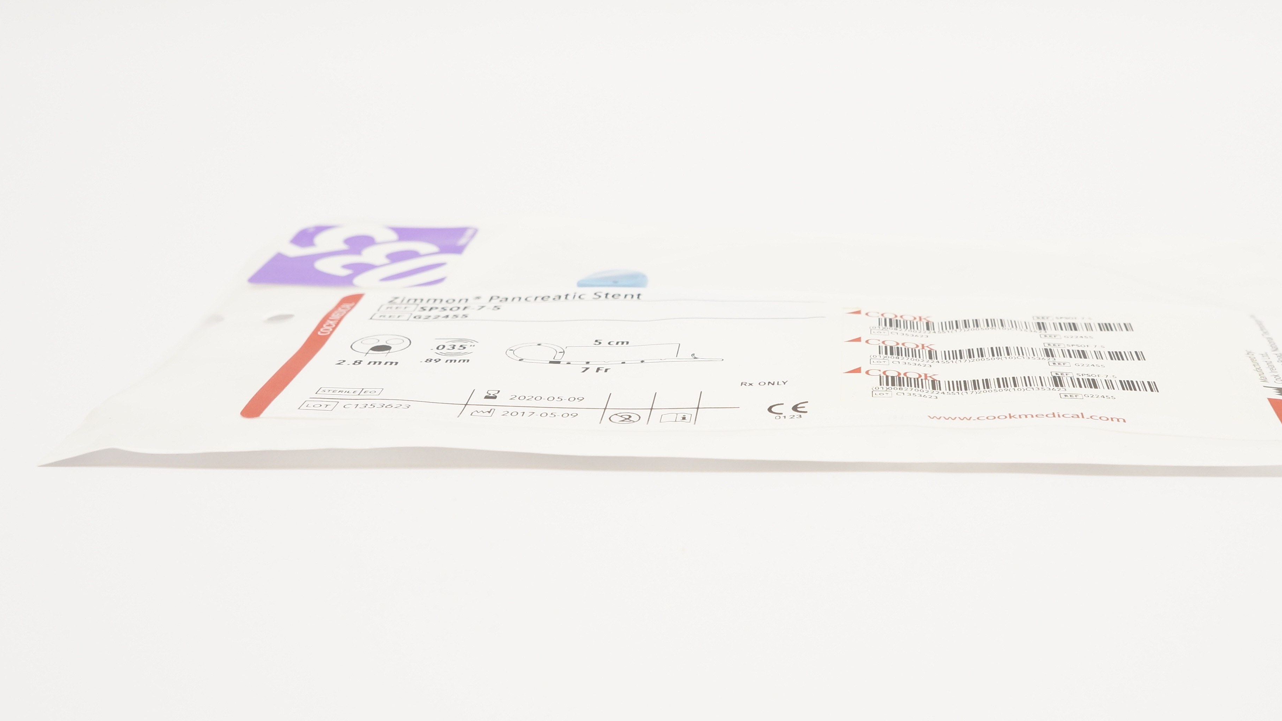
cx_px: 820
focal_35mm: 53
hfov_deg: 39.1
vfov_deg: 22.8
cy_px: 334
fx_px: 1792
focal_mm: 25
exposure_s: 1/50
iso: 400
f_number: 6.3
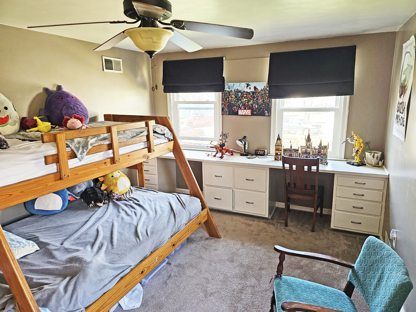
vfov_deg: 58.9
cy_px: 156
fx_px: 276
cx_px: 208
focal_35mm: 23
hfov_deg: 73.9
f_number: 1.7
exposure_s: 1/120
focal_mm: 6.3
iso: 500
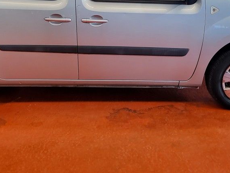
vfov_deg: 26.0
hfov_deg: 34.8
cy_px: 31
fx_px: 365
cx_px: 87
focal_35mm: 55
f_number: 2
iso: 200
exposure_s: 1/100
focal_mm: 3.08
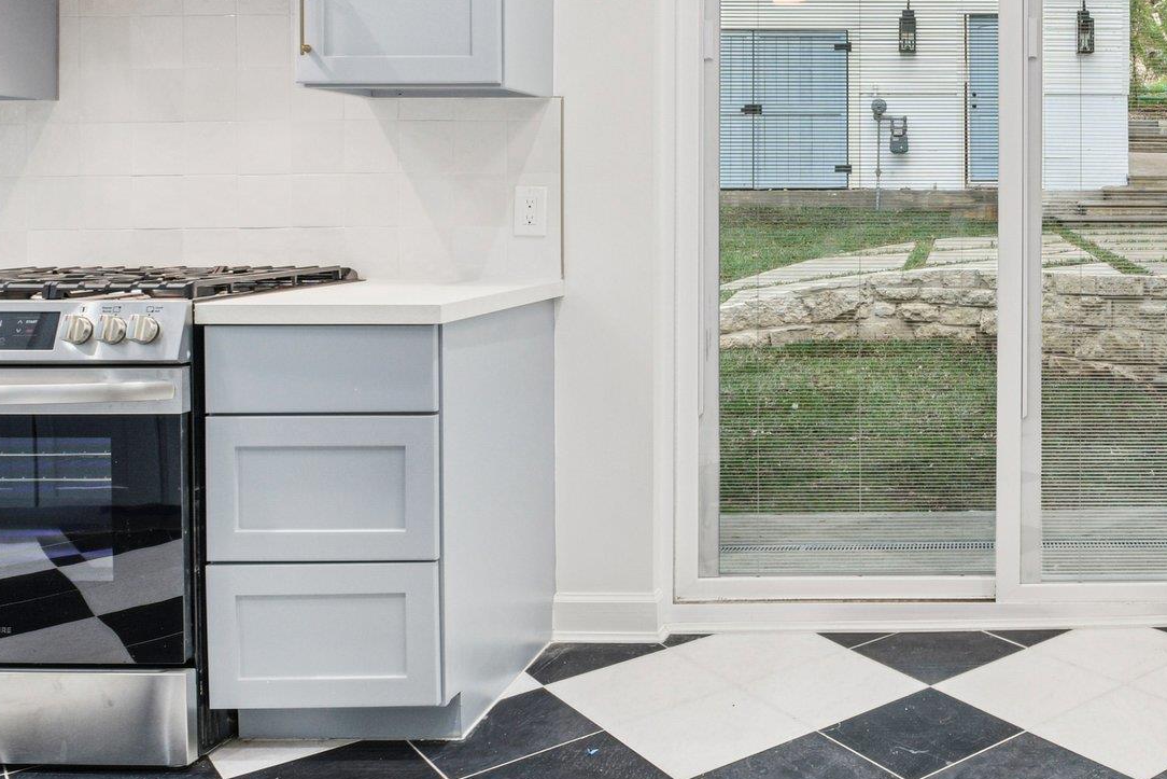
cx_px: 1025
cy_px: 159
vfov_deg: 37.5
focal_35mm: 34
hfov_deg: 50.3
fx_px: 1102
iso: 400
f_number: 8
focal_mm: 12
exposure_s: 1/25
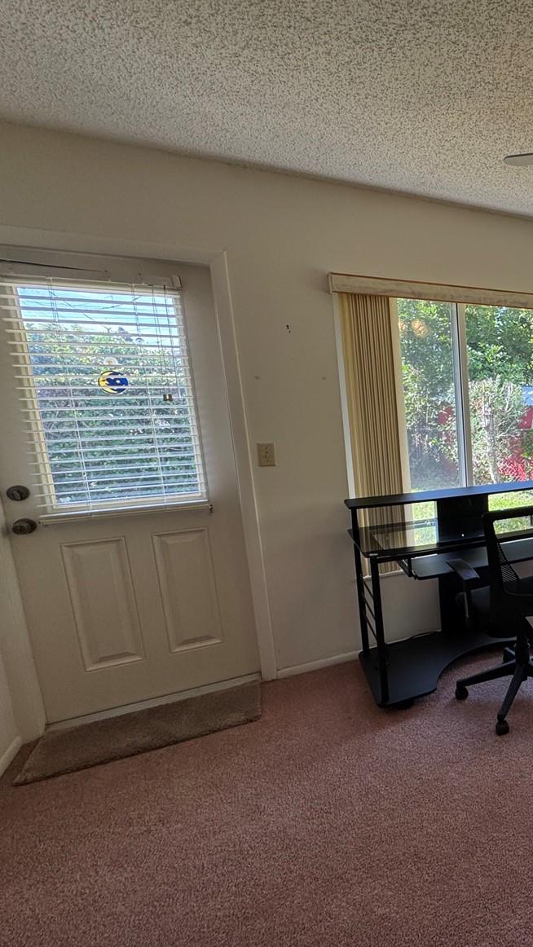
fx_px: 527
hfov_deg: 41.1
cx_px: 606
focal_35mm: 21
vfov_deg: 83.8
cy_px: 479
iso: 40
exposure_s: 1/124
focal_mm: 2.22
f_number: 2.2
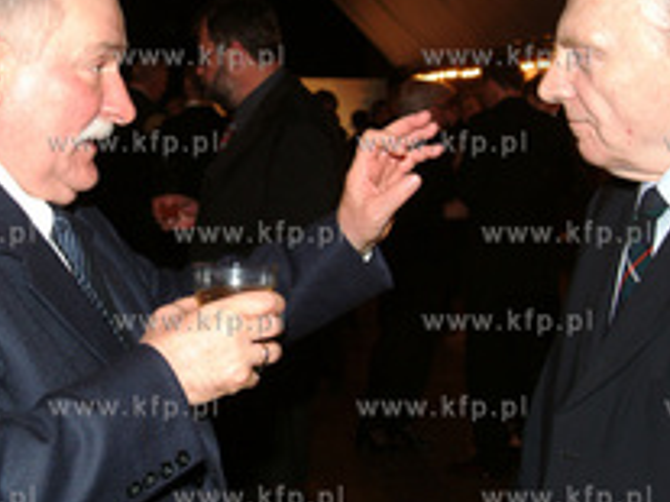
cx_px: 372
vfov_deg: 18.9
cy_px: 277
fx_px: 1509
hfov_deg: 25.0
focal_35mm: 78
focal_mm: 28
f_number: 5.6
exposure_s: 1/30
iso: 400
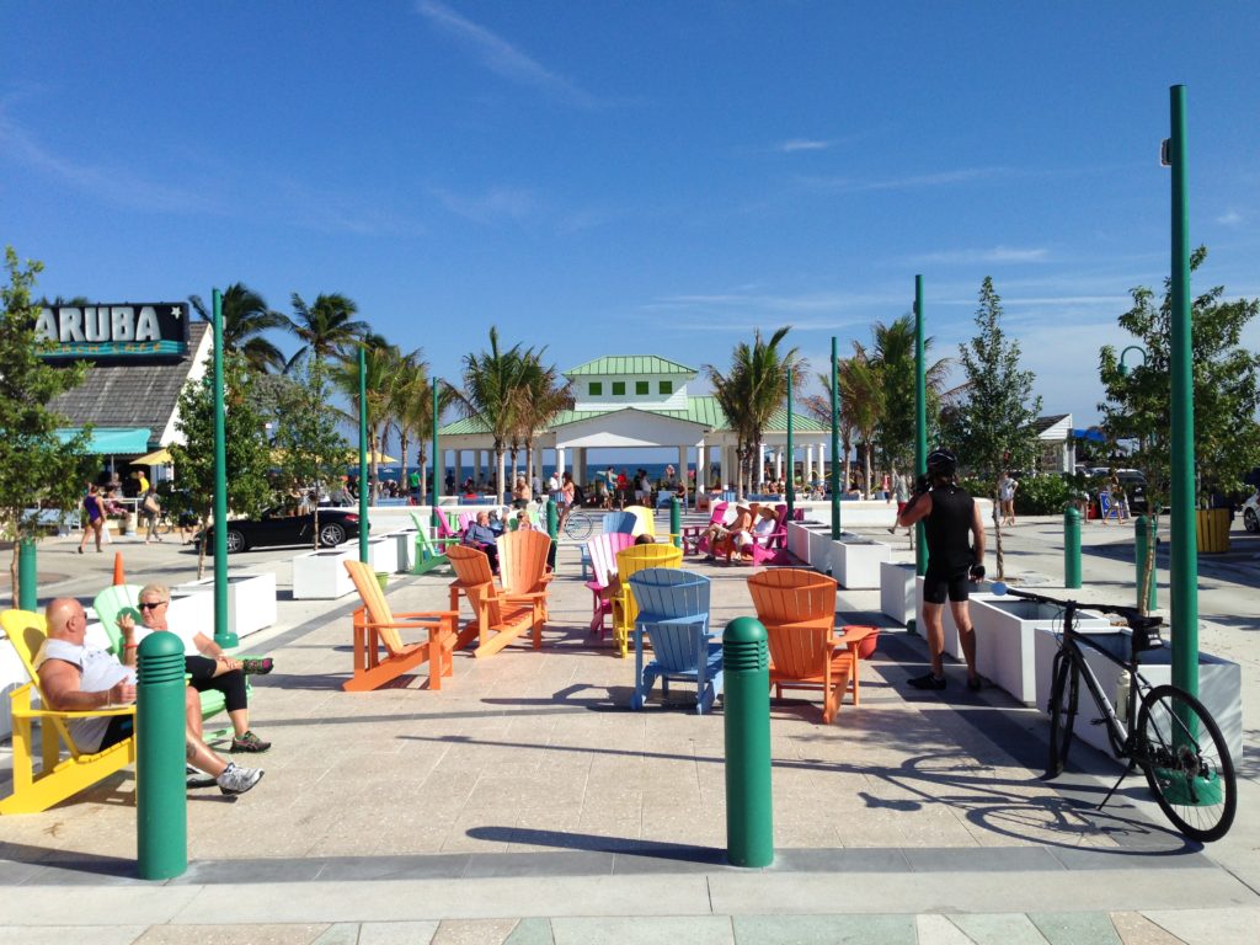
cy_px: 472
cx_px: 630
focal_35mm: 33
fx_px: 1201
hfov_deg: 55.4
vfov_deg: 42.9
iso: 50
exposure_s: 1/2358
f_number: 2.4
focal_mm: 4.12
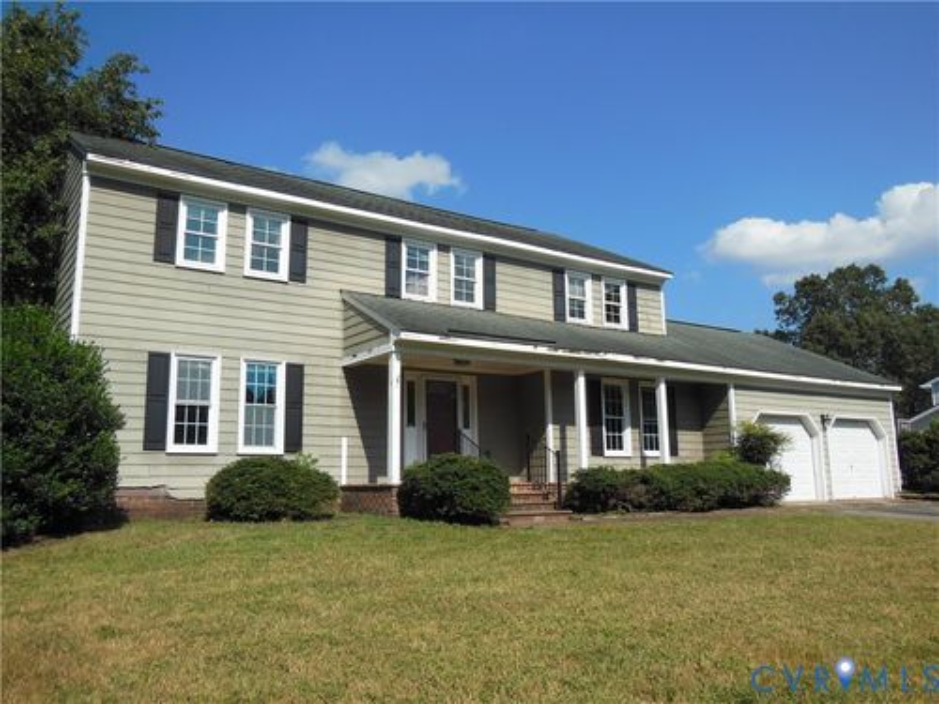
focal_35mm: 29
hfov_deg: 61.7
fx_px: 787
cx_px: 470
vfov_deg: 48.2
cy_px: 352
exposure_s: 1/1500
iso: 125
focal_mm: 5.2
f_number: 3.7
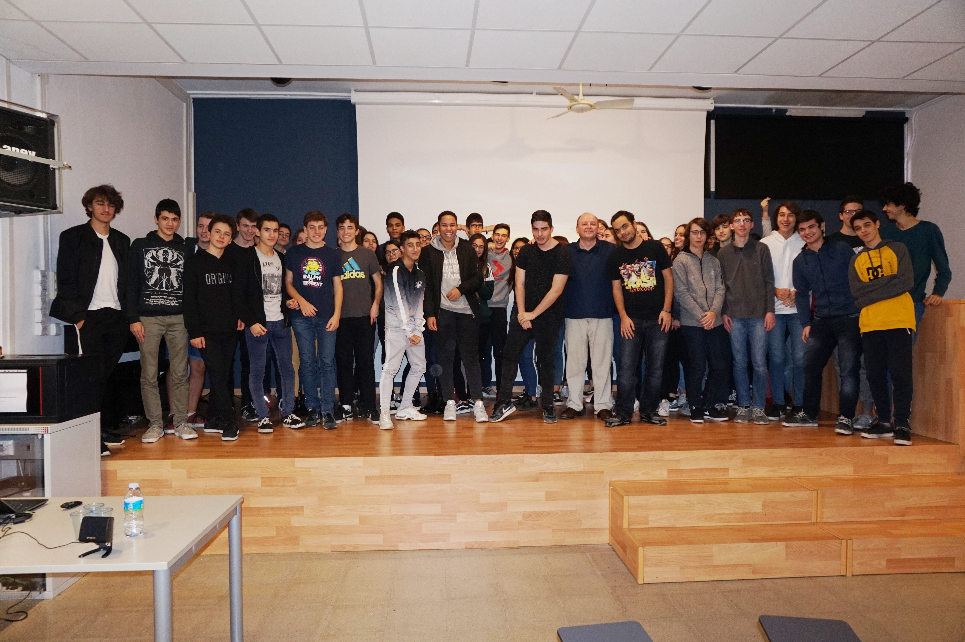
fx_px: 643
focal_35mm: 24
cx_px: 482
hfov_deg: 73.8
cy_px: 321
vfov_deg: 53.1
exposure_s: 1/60
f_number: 4
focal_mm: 16
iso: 800
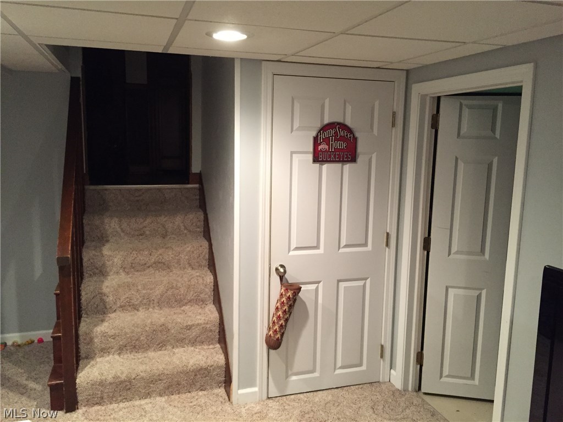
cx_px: 282
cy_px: 211
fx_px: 472
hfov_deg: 61.7
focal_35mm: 29
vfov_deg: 48.2
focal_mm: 4.15
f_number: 2.2
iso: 250
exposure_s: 1/30
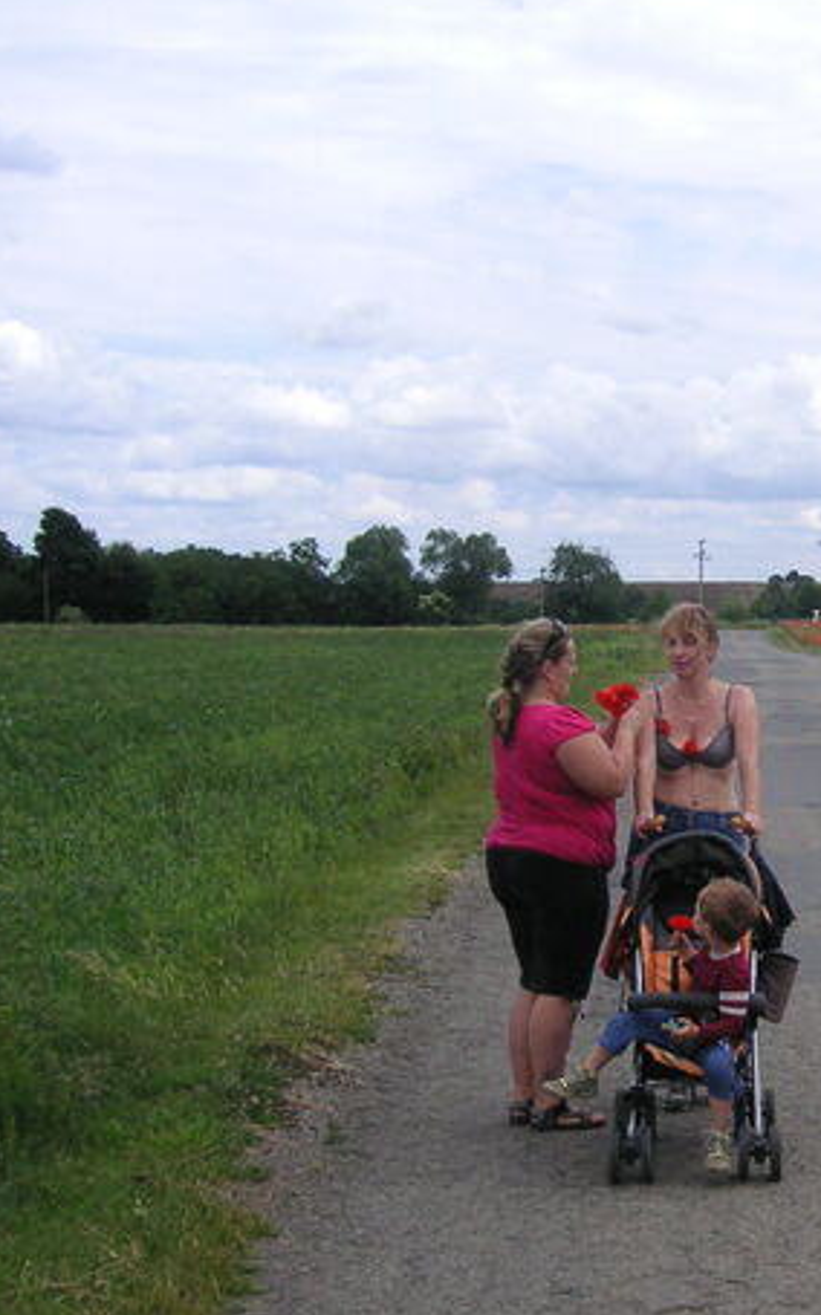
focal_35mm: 69
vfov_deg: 29.8
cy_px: 734
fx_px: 2473
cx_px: 801
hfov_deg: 18.4
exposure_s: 1/180
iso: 50
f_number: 6.7
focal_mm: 6.1
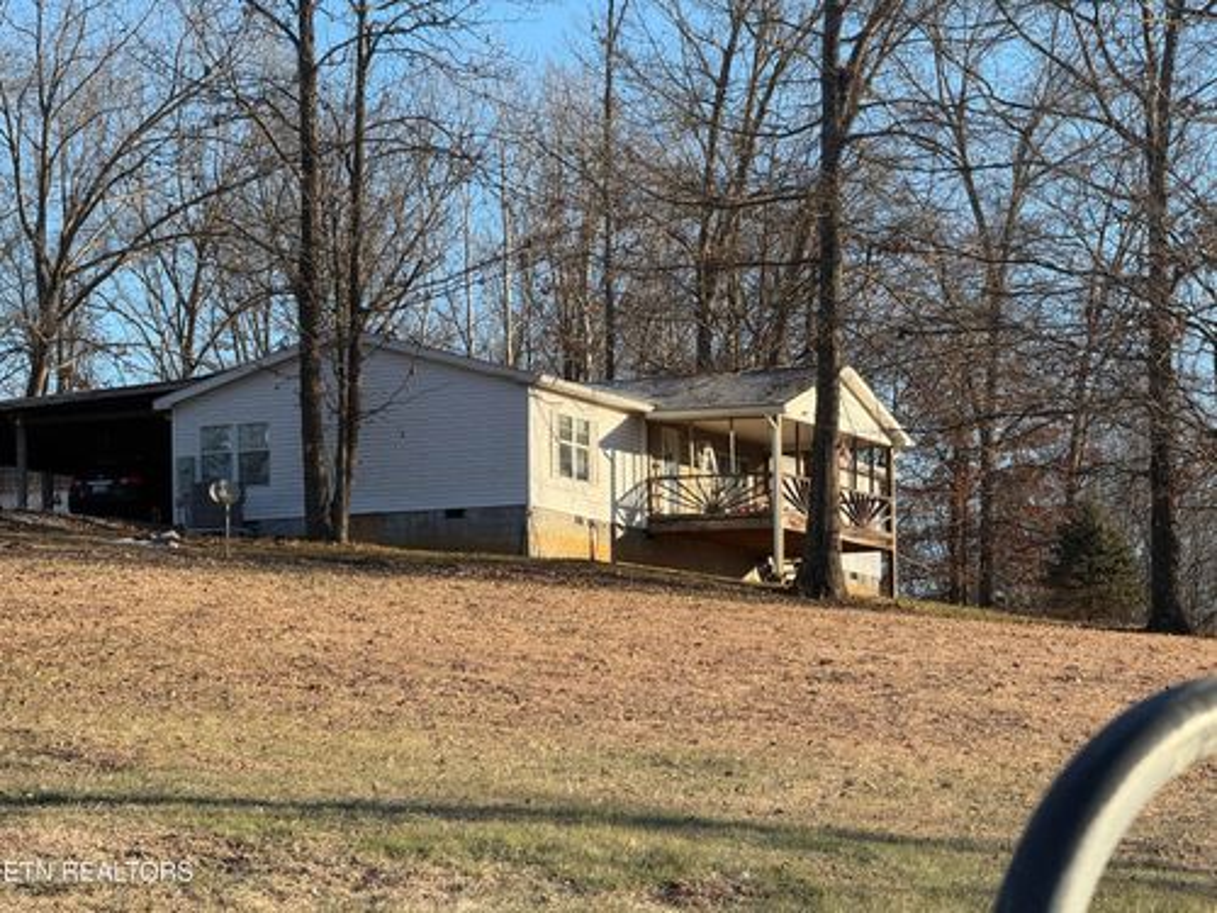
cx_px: 608
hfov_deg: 16.4
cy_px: 456
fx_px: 4219
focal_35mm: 120
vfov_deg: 12.3
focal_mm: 15.66
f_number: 2.8
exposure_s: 1/611
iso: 50
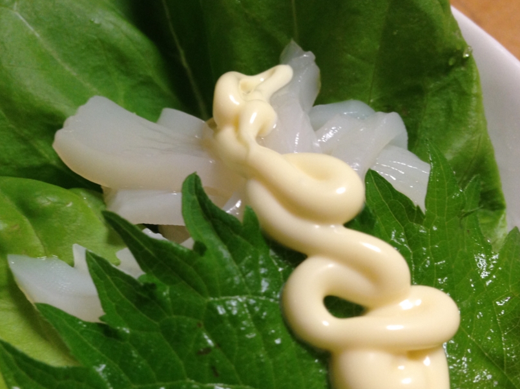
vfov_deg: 34.1
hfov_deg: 44.8
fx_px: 631
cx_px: 253
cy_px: 243
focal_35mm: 42
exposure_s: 1/20
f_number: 2.4
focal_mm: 4.12
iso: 100
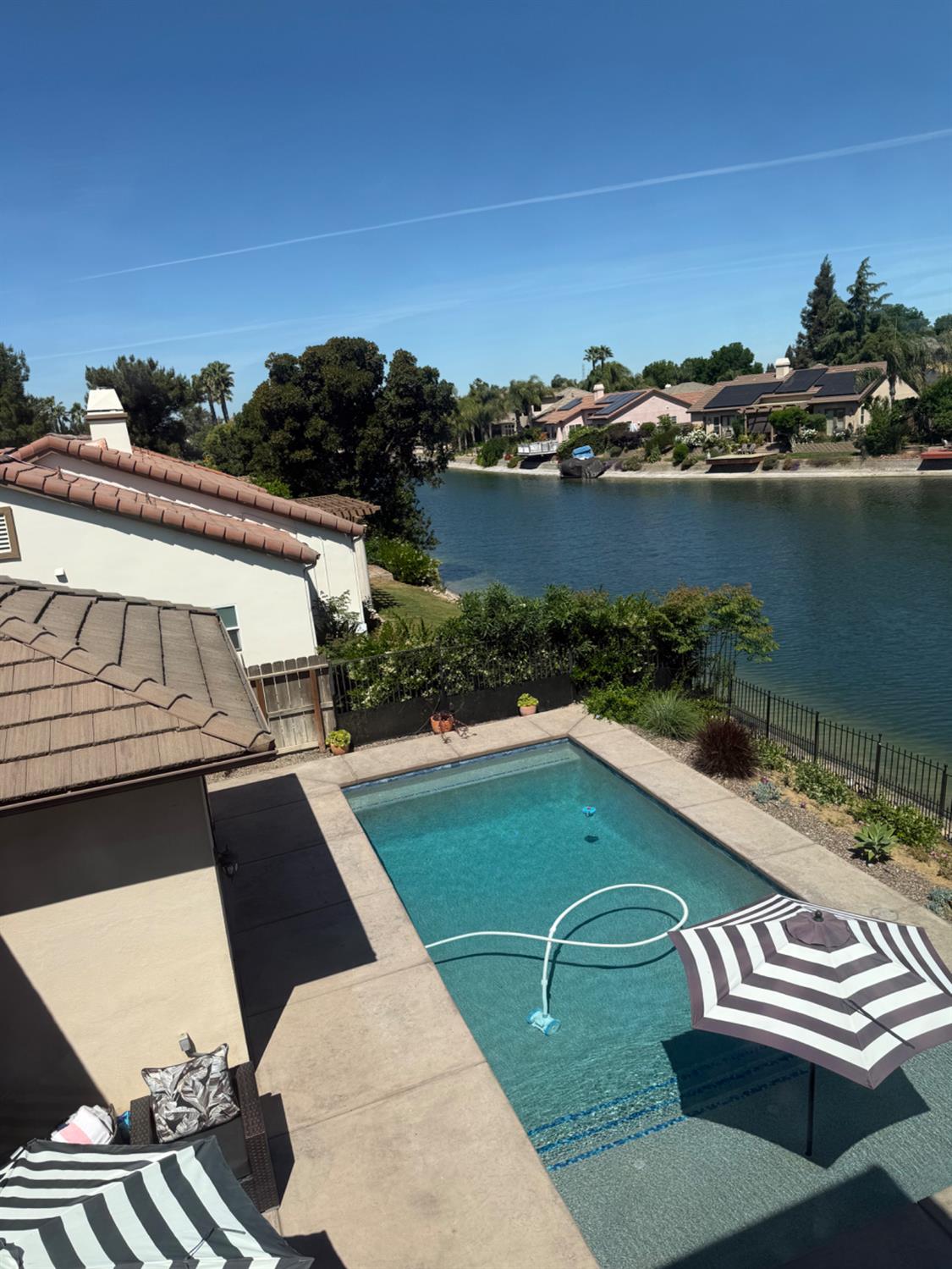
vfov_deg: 71.6
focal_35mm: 24
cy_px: 634
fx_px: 880
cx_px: 476
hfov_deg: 56.8
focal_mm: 6.76
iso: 80
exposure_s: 1/5319
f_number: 1.78
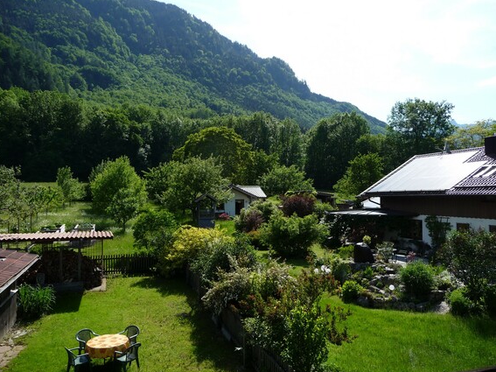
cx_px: 251
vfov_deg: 48.2
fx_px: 415
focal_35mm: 29
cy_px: 191
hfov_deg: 61.7
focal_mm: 4.7
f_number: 3.3
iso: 100
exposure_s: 1/800
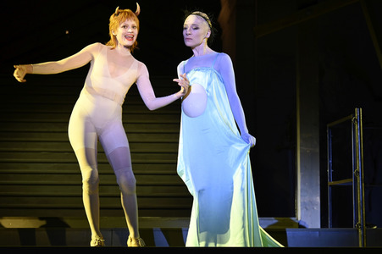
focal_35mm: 110
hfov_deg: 18.6
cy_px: 127
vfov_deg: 12.4
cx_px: 191
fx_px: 1166
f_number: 6.3
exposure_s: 1/60
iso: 800
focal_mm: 110
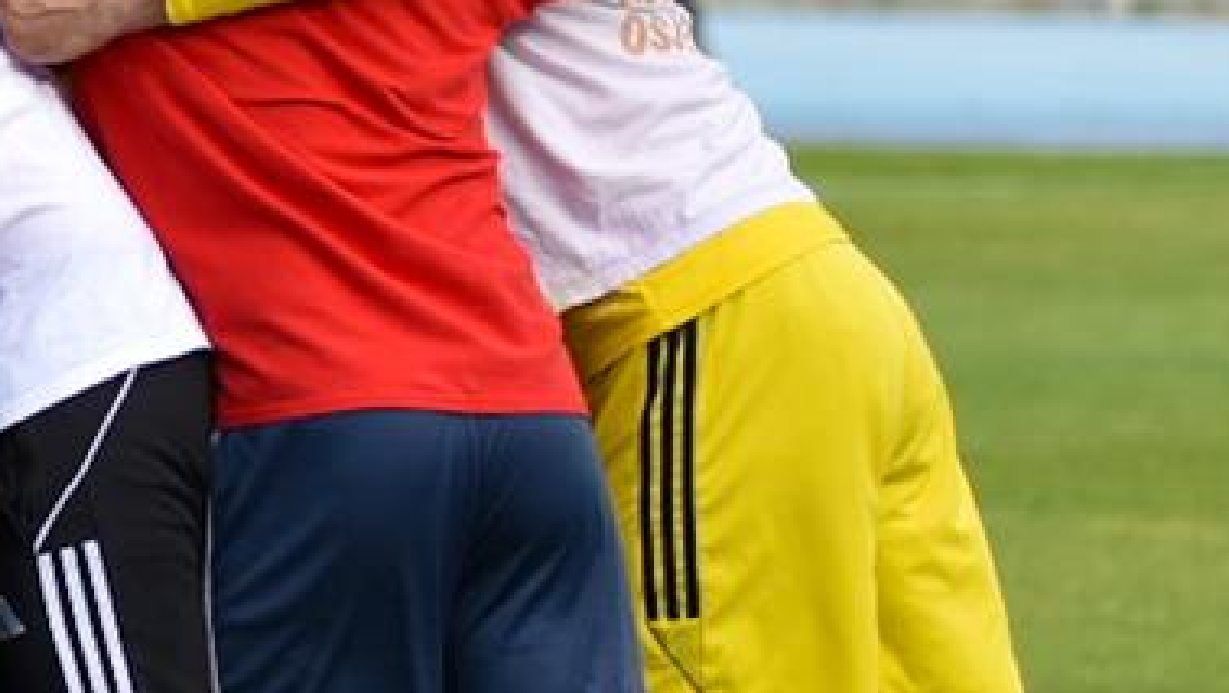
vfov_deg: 3.3
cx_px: -1125
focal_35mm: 372
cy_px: 298
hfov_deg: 5.7
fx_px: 12128
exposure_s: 1/1600
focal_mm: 56
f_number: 2
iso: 100
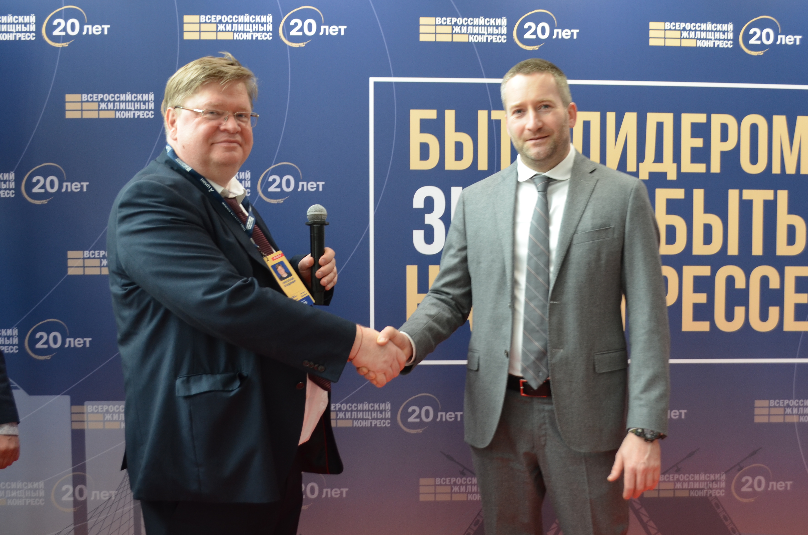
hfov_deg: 47.5
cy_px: 260
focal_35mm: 41
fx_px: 918
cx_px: 434
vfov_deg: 32.5
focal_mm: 22
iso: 400
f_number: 4
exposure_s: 1/60
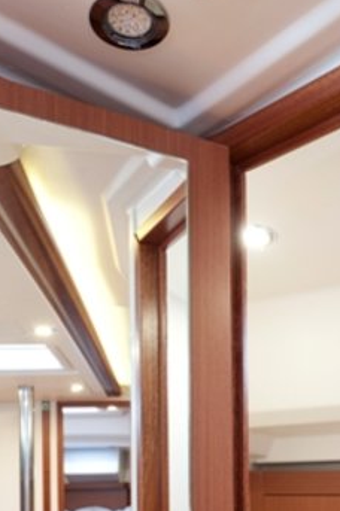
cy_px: 456
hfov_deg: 27.4
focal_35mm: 49
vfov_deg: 37.8
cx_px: 215
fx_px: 696
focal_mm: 24
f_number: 8
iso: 200
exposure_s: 1/1.67
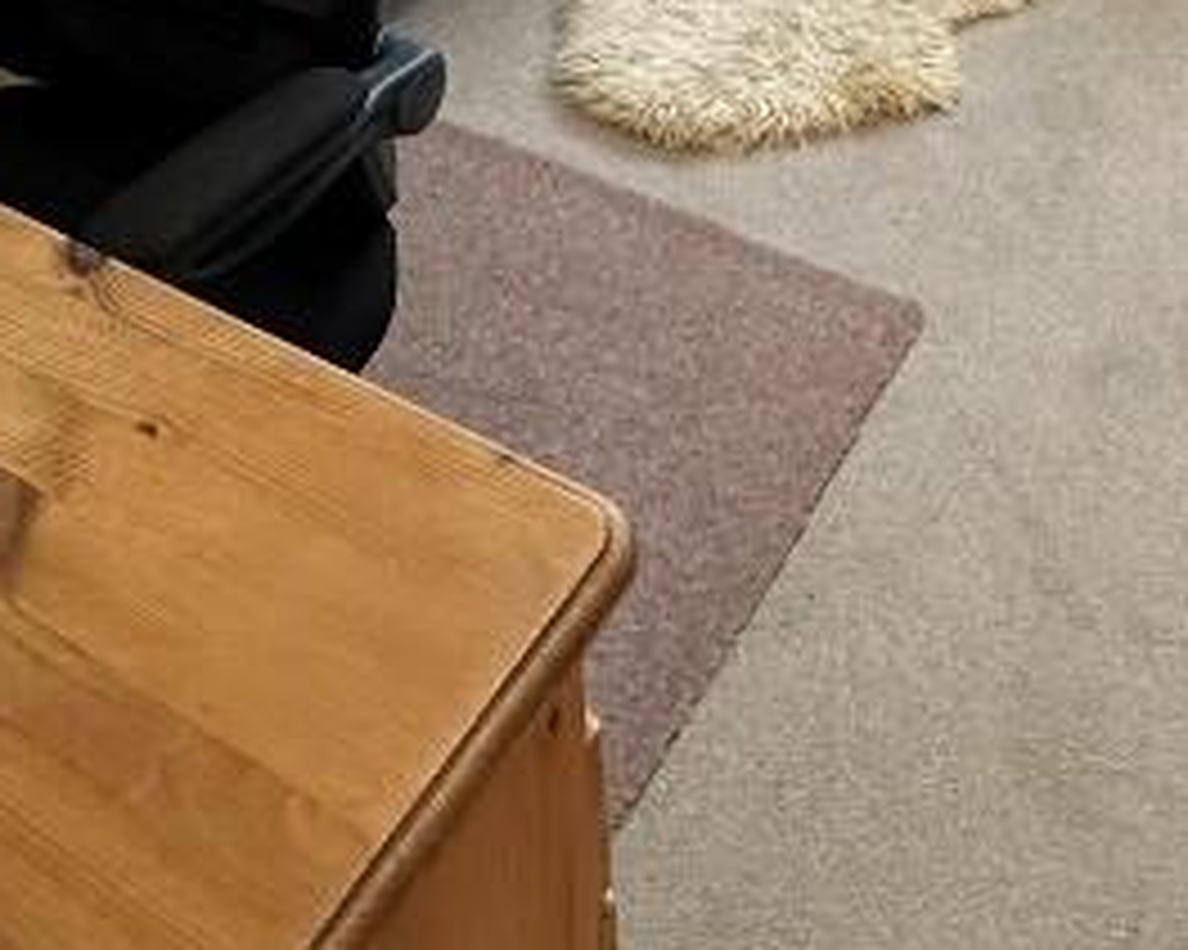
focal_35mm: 53
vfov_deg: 22.0
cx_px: 742
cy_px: -594
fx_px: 1863
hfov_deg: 35.2
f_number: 2.2
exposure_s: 1/99
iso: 160
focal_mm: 2.22
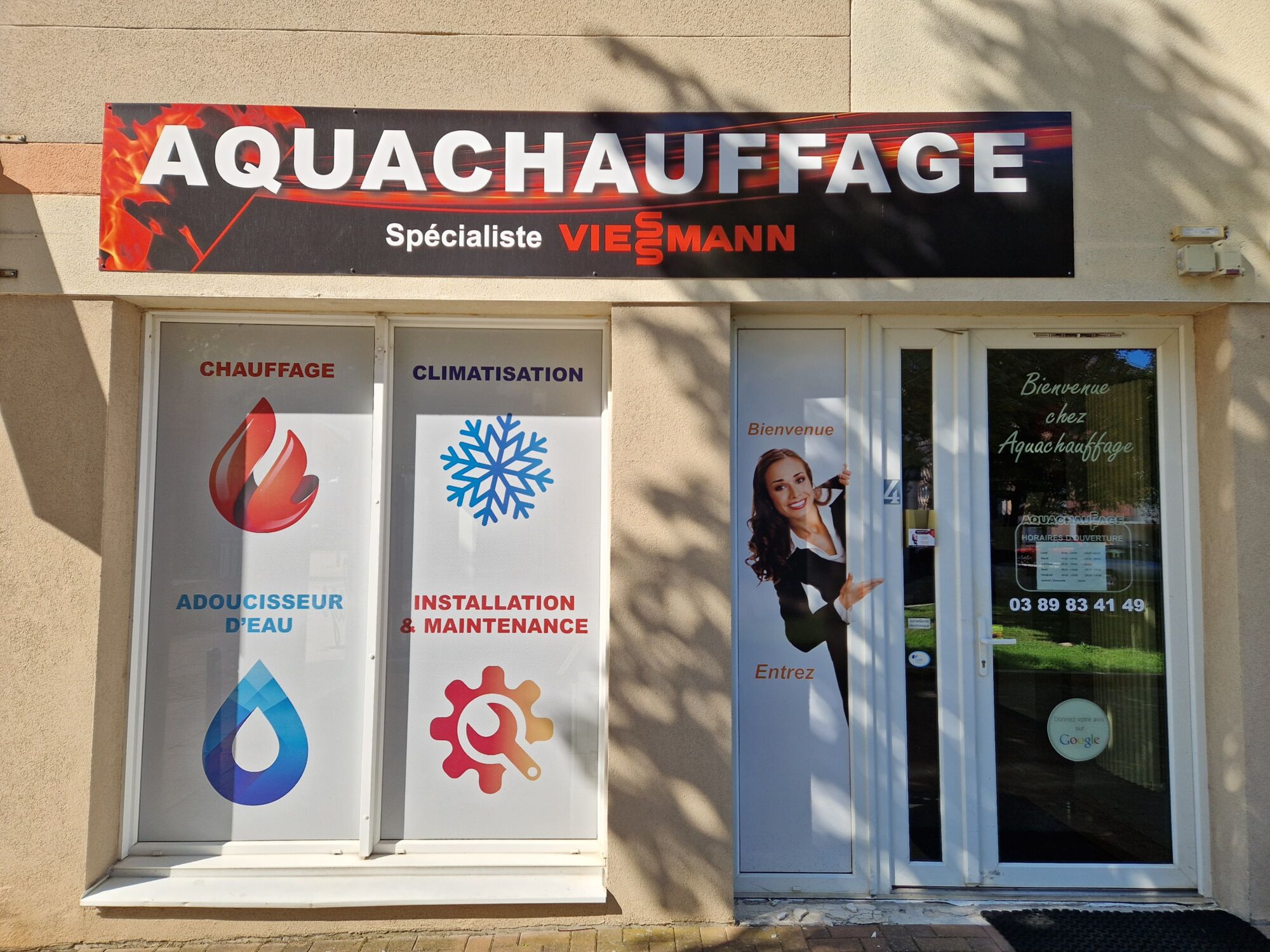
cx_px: 635
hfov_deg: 73.9
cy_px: 476
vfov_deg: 58.9
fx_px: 844
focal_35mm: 23
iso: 50
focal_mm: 5.4
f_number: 1.8
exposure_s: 1/782
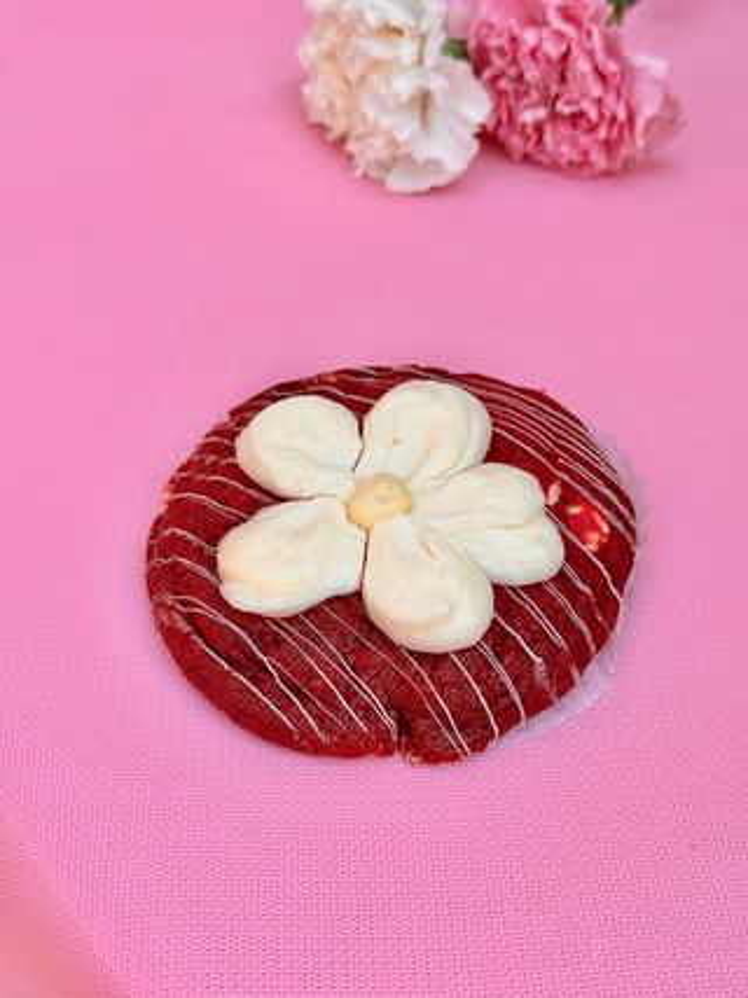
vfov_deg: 39.7
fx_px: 1384
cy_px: 499
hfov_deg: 30.3
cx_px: 374
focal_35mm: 48
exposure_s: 1/980
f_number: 1.78
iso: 64
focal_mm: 6.76
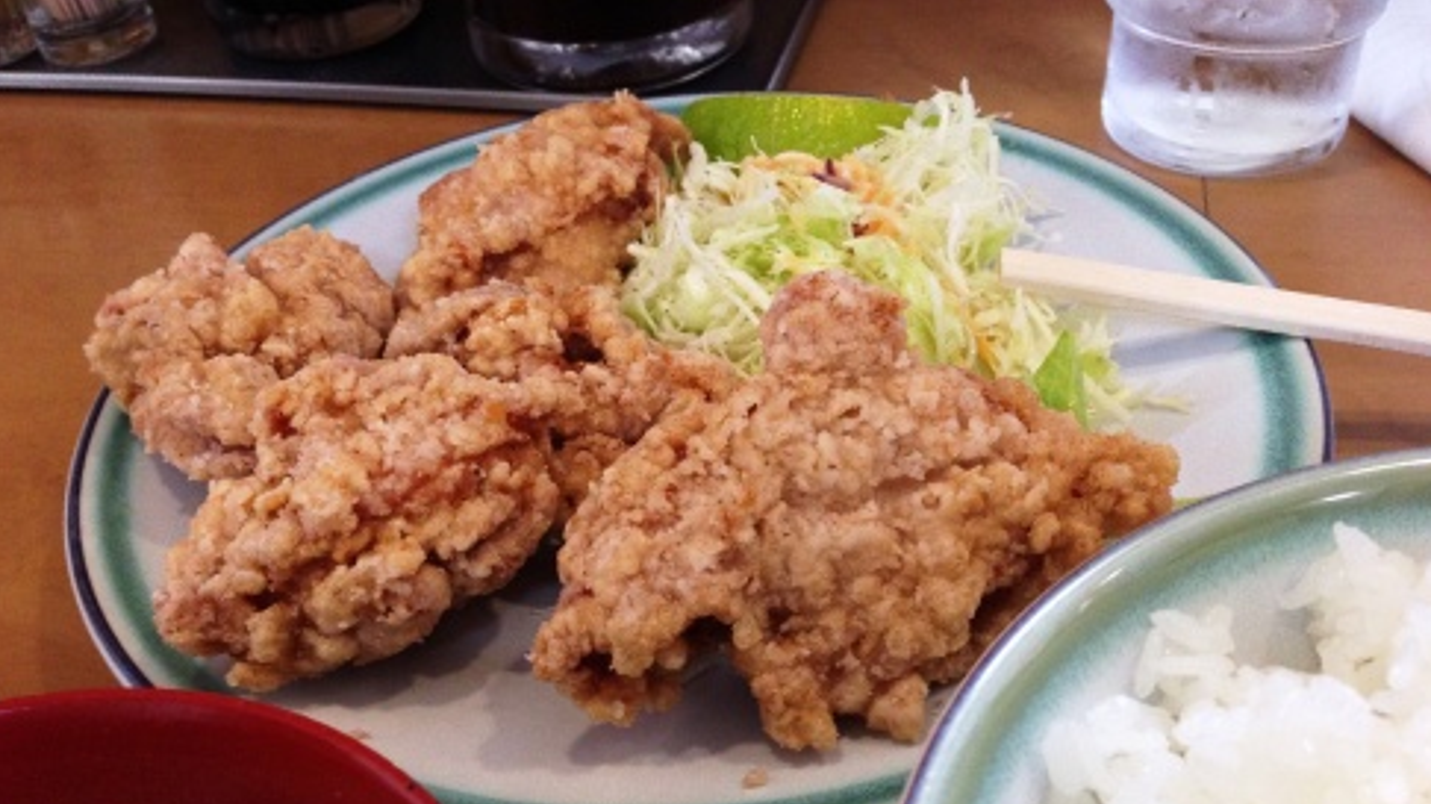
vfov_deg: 31.7
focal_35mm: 37
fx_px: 1403
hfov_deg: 54.0
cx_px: 701
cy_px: 549
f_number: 2.4
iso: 200
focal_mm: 4.12
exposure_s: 1/20
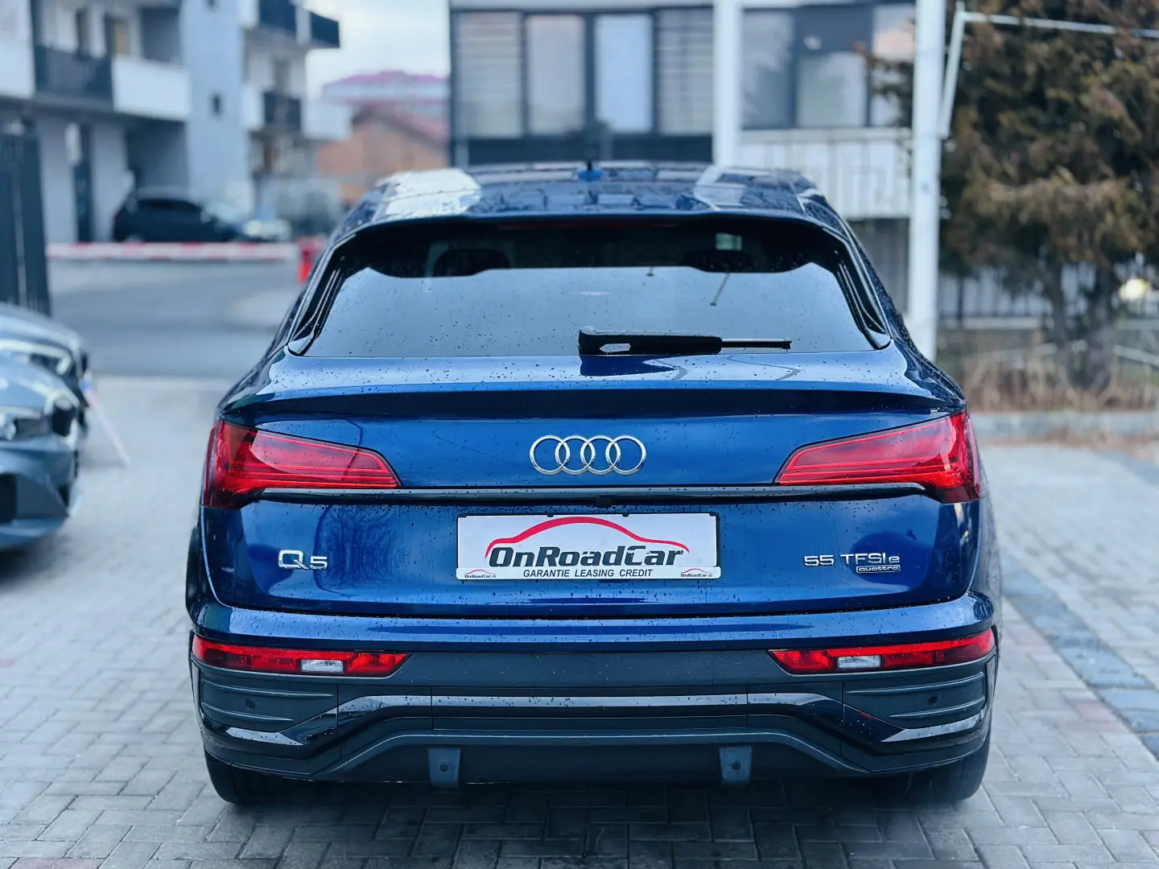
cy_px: 434
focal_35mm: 48
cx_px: 580
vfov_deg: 30.3
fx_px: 1607
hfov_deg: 39.7
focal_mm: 6.86
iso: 320
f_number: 1.78
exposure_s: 1/60
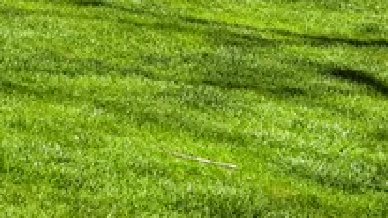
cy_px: -168
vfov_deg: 14.0
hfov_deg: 14.2
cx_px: -597
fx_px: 791
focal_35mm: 77
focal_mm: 14
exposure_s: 1/100
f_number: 8
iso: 100
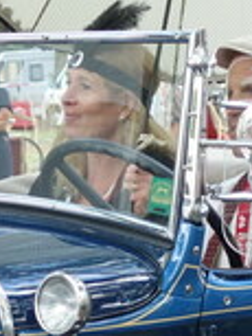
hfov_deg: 7.3
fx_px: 1977
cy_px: 351
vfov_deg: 9.6
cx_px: 39
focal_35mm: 204
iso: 400
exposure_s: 1/250
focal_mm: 20.19
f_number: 3.5
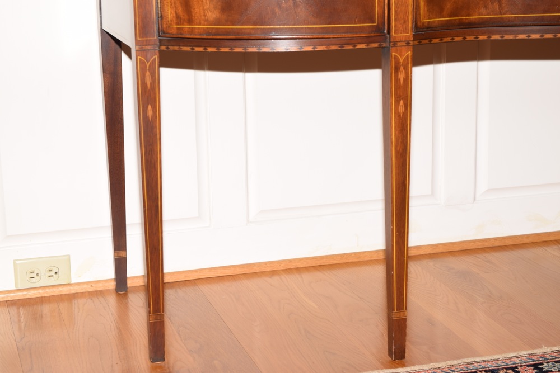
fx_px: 1213
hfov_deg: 26.0
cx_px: 280
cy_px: 186
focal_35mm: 78
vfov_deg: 17.5
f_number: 8
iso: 100
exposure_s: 1/60
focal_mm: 52
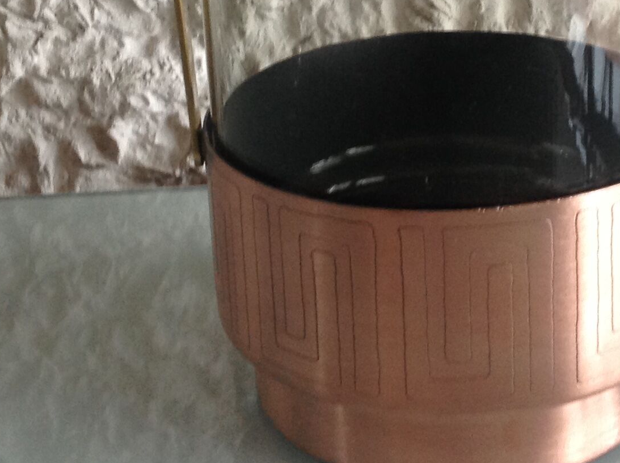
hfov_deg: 23.4
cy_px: 7
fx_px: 1484
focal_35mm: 83
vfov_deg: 17.3
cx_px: 437
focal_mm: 4.28
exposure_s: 1/15
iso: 125
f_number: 2.4
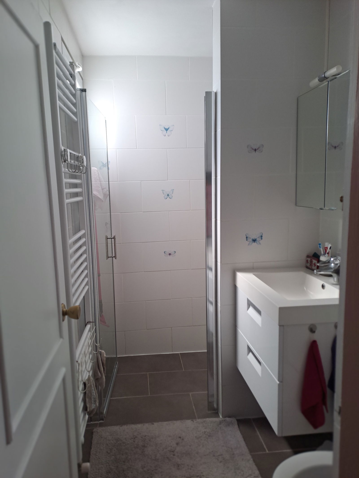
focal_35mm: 25
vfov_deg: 69.4
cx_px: 180
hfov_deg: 54.9
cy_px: 239
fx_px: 346
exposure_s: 1/60
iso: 64
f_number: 1.8
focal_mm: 4.65
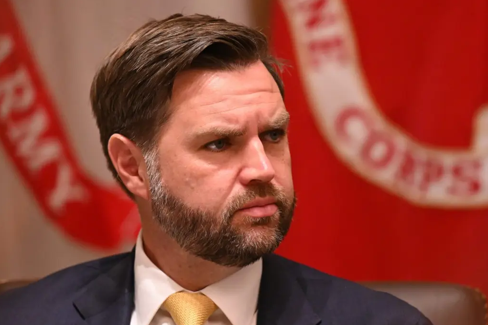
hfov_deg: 8.8
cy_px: 183
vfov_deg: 5.8
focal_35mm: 235
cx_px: 251
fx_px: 3186
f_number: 3.2
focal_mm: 200
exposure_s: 1/250
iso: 4000
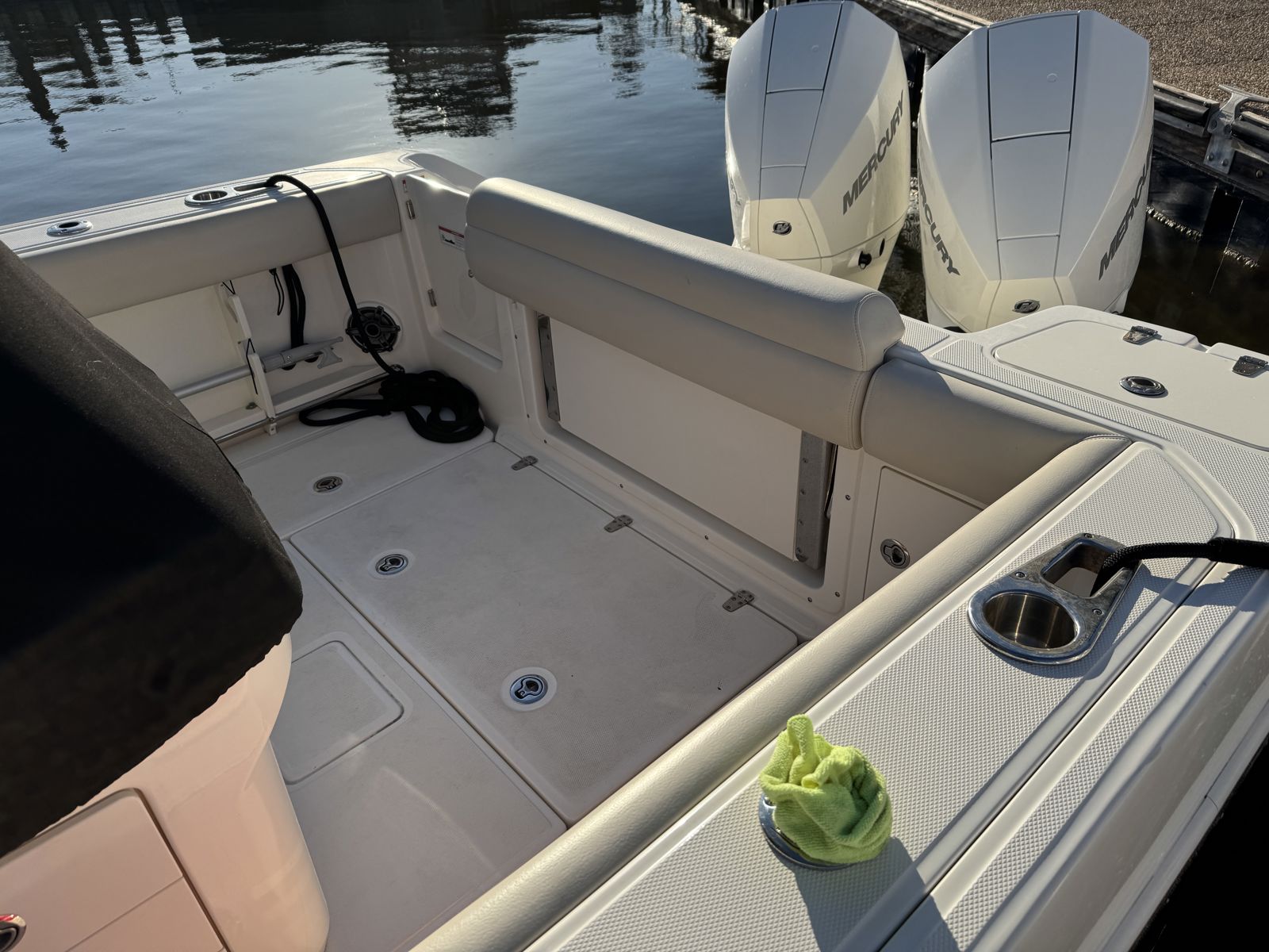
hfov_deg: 71.6
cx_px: 634
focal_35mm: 24
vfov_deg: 56.8
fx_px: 880
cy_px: 476
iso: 80
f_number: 1.78
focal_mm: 6.76
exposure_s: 1/5814
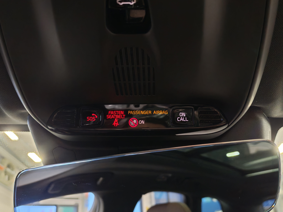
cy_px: 106
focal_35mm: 32
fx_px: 262
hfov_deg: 56.8
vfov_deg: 44.2
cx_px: 142
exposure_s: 1/33.3
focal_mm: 6.12
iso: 2231
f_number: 1.9
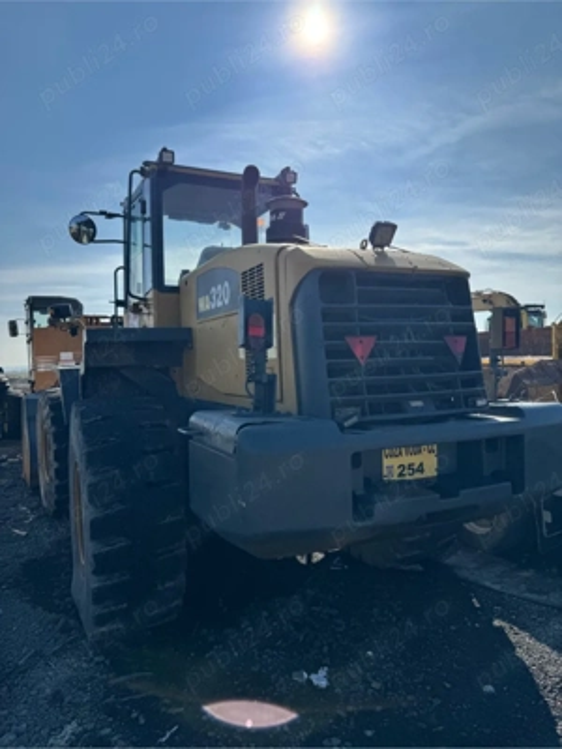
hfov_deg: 56.8
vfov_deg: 71.6
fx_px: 520
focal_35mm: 24
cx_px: 281
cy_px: 374
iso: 80
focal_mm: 6.76
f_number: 1.78
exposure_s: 1/10417
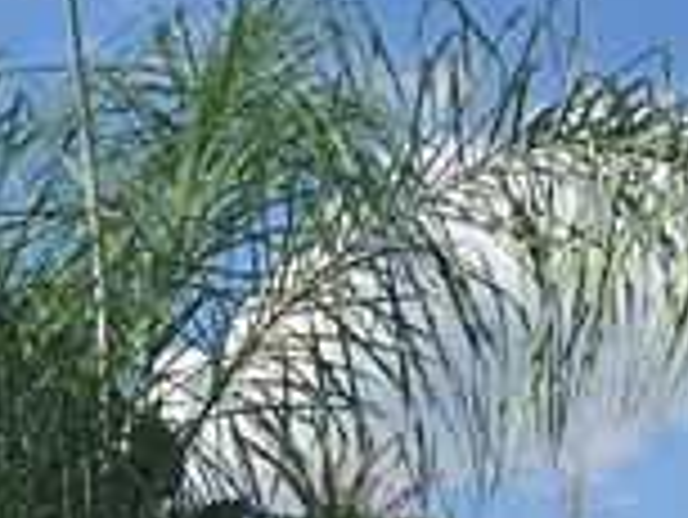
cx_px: -621
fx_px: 3859
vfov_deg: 7.4
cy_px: 1045
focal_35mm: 194
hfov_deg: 9.6
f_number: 2.2
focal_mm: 4.15
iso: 25
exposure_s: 1/2024
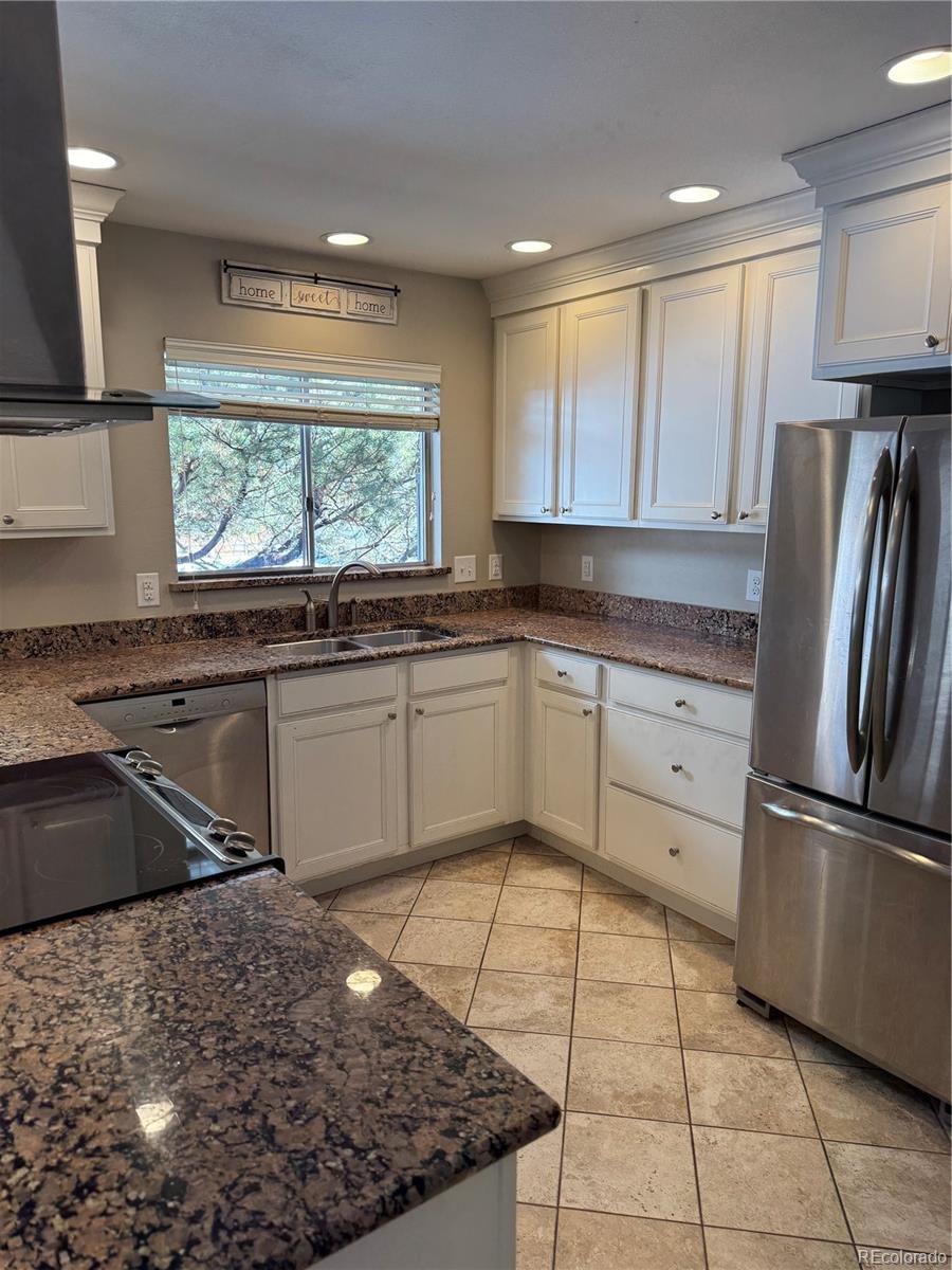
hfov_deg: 56.8
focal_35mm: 24
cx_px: 476
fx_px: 880
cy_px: 635
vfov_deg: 71.6
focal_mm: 6.76
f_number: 1.78
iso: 80
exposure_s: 1/120
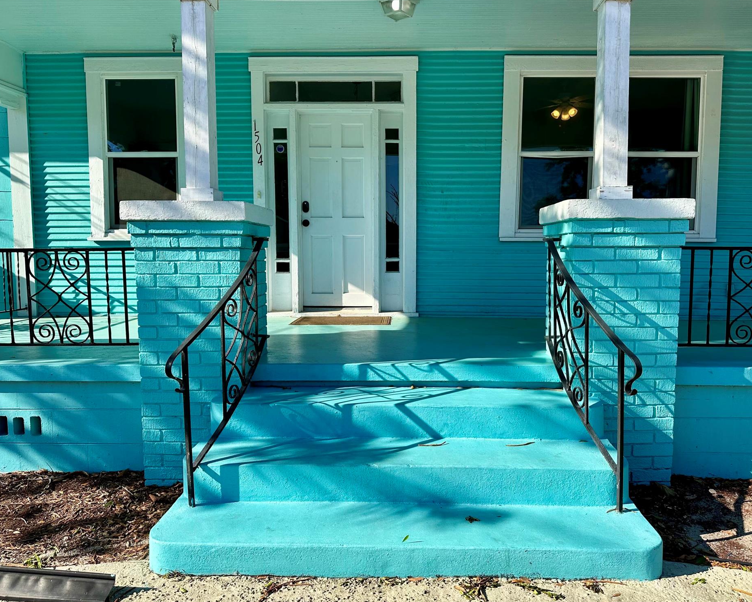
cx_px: 400
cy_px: 301
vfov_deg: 54.9
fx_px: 579
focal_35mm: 26
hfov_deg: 66.0
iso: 80
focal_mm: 6.86
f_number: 1.78
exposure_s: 1/3058
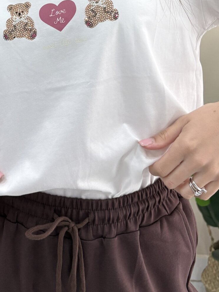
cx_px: 66
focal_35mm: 67
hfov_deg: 21.8
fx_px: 565
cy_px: -23
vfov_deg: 26.8
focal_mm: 5.96
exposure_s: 1/72
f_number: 1.6
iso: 125
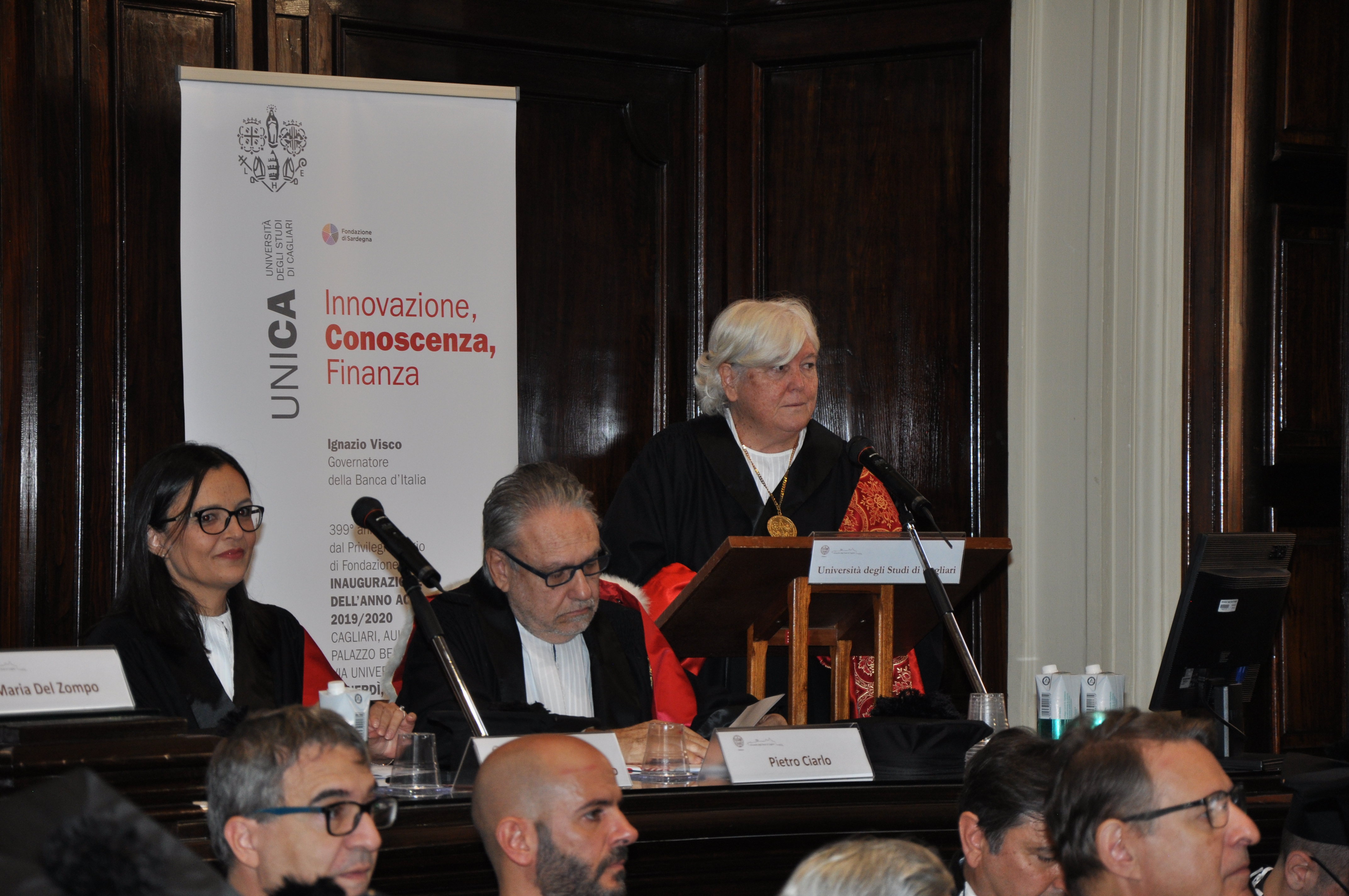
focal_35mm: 135
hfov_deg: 15.2
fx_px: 5053
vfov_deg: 10.1
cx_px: 674
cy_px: 448
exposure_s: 1/60
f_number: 5.6
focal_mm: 90
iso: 500
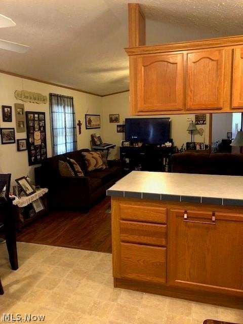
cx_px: 122
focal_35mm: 28
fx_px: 262
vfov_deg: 63.4
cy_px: 162
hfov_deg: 49.7
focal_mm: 3.99
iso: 80
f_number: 1.8
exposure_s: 1/15
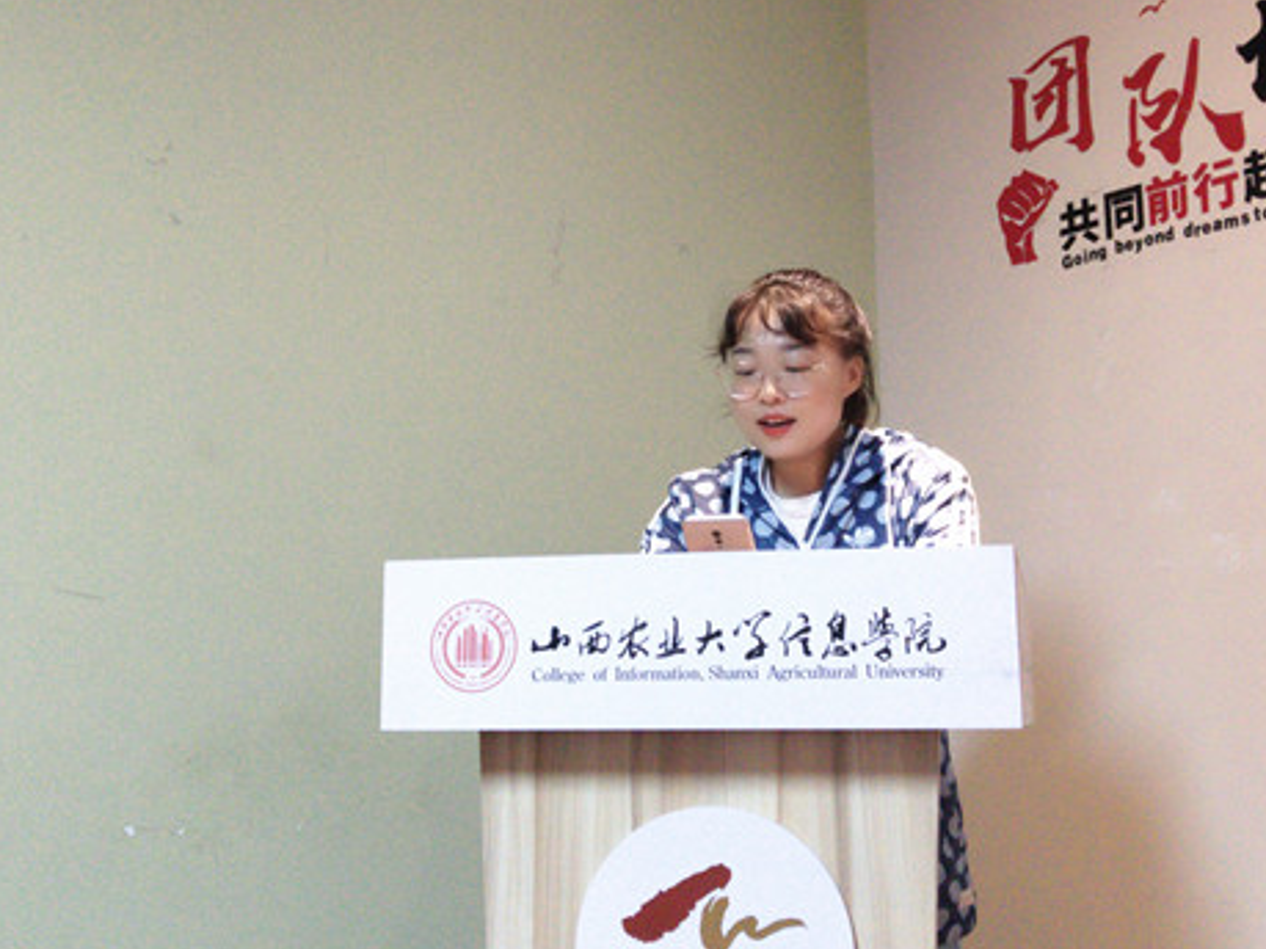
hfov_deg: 36.2
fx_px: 1938
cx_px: 654
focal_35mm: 53
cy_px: 375
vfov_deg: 27.4
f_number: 1.8
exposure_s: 1/33.3
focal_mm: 3.95
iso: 473
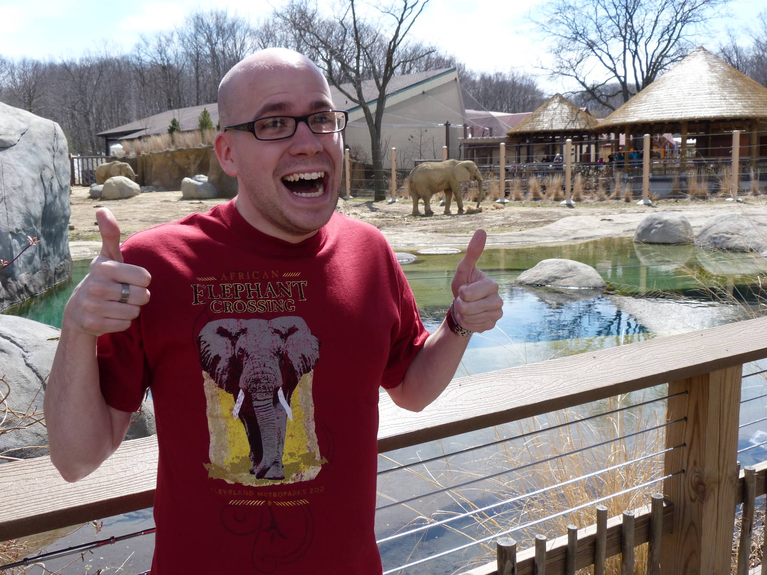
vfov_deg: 42.9
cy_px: 288
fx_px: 731
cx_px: 384
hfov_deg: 55.4
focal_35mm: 33
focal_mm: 5.9
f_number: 5
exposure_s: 1/250
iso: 80
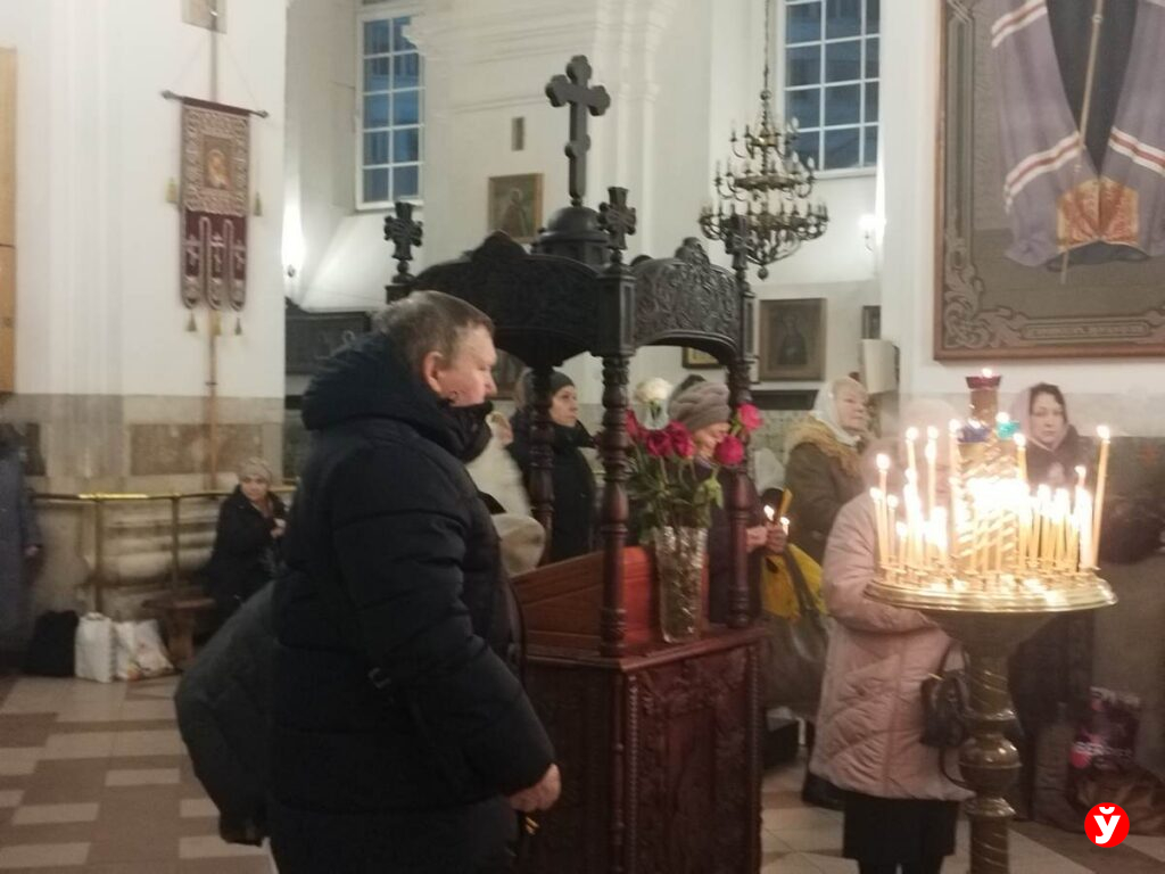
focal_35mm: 52
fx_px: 1750
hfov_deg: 36.8
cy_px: 437
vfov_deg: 28.0
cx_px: 582
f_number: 1.8
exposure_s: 1/20
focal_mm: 6.24
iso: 1120
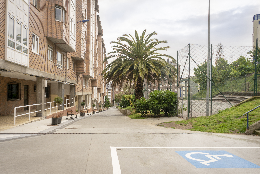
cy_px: 87
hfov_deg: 65.5
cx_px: 130
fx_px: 202
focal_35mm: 28
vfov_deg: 46.4
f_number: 8
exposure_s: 1/100
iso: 100
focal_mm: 28
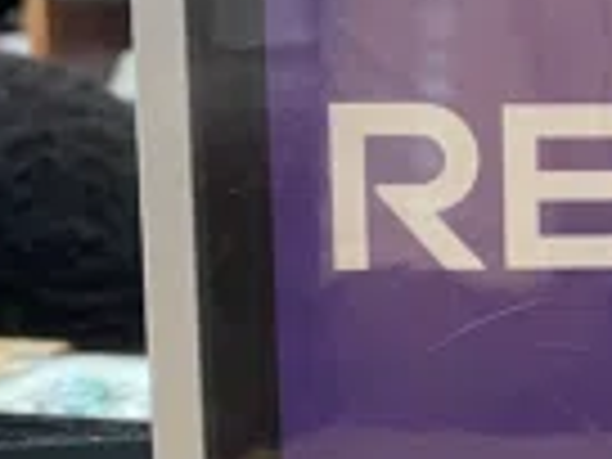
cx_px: 1112
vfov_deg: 12.1
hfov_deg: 14.2
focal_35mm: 122
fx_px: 2157
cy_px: 90
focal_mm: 4.25
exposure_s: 1/50
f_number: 1.8
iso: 80
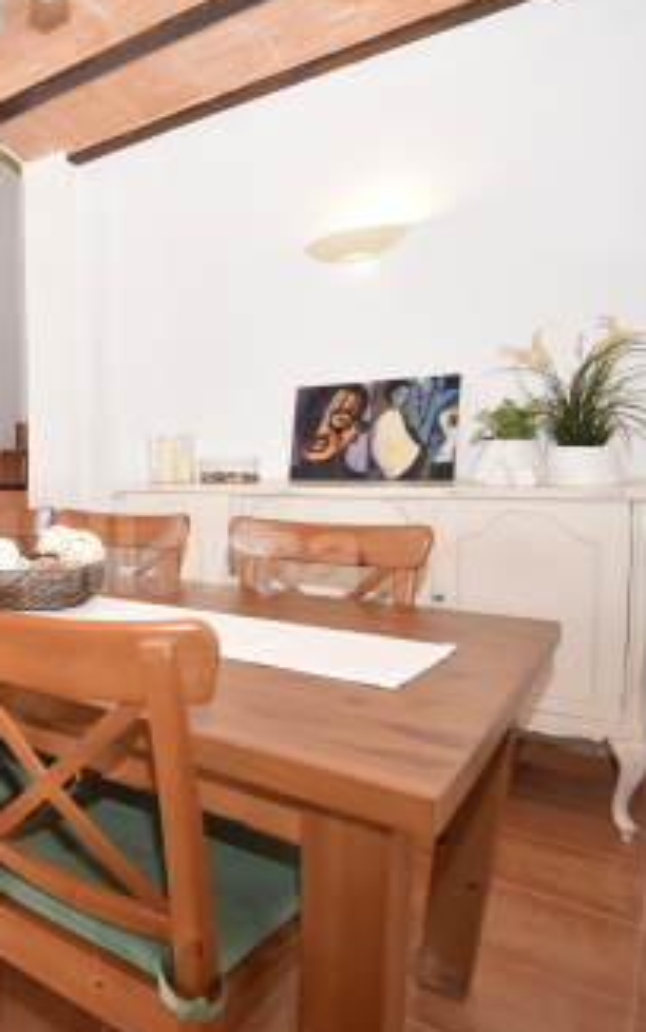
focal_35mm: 24
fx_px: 675
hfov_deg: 38.2
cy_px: 524
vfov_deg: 74.8
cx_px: -127
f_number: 4.5
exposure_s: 1/80
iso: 400
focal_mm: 10
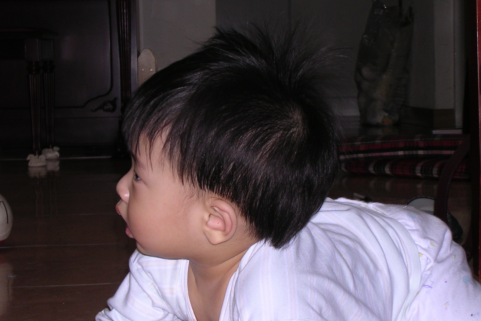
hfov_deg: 21.5
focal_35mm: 95
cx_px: 241
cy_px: 151
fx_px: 1269
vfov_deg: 14.4
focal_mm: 13.7
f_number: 4.3
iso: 153
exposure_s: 1/60.1
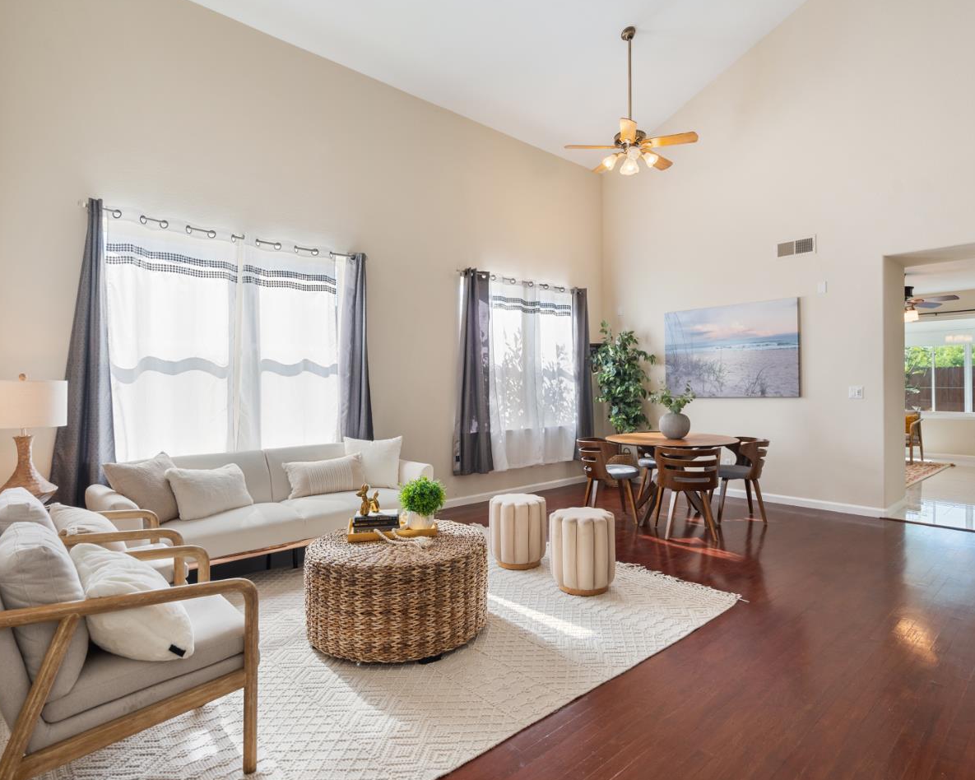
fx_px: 548
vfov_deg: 70.8
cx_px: 518
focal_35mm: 19
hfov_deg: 83.2
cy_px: 393
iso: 320
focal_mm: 16
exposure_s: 1/20
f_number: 8
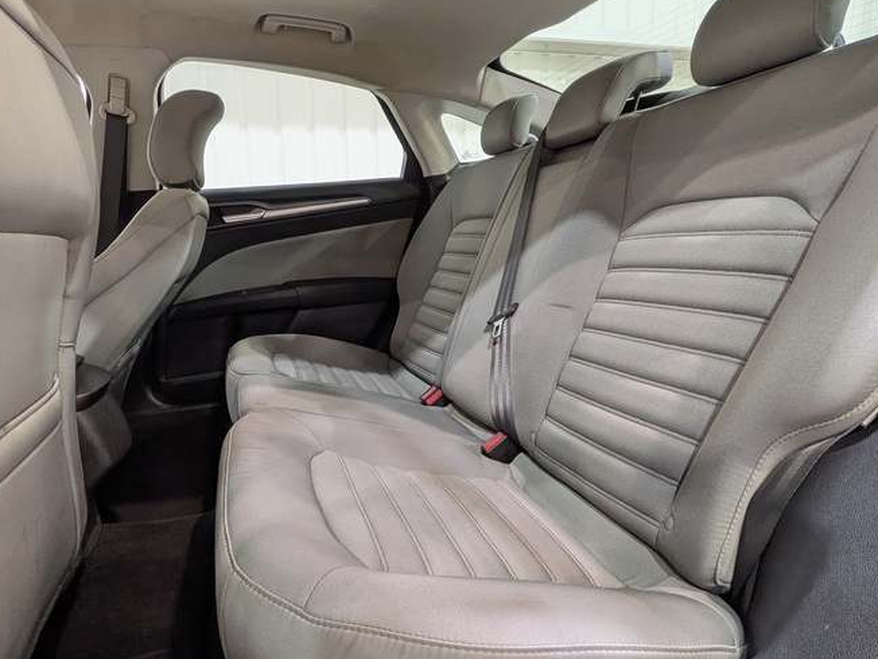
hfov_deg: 76.0
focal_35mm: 22
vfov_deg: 61.0
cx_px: 378
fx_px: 558
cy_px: 348
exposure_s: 1/33.3
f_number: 2.2
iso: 102
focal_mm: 1.83
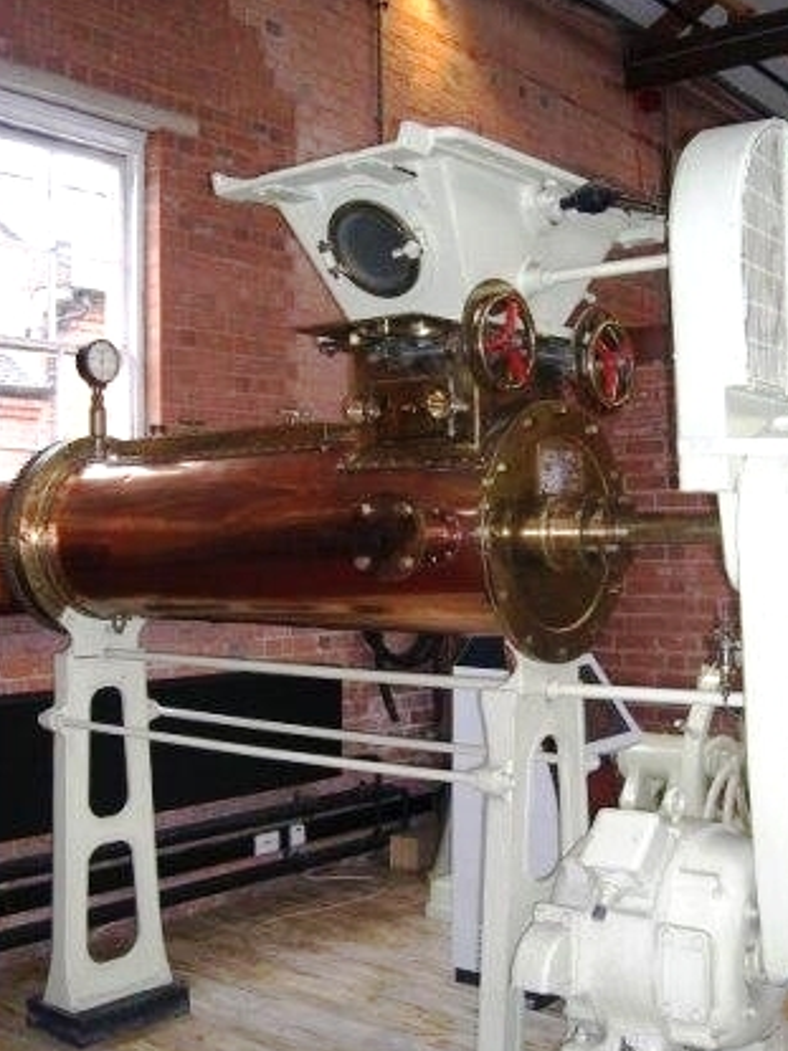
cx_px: 398
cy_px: 555
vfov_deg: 45.8
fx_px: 1245
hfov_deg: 35.1
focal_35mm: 41
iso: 181
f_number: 2.8
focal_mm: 8
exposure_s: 1/60
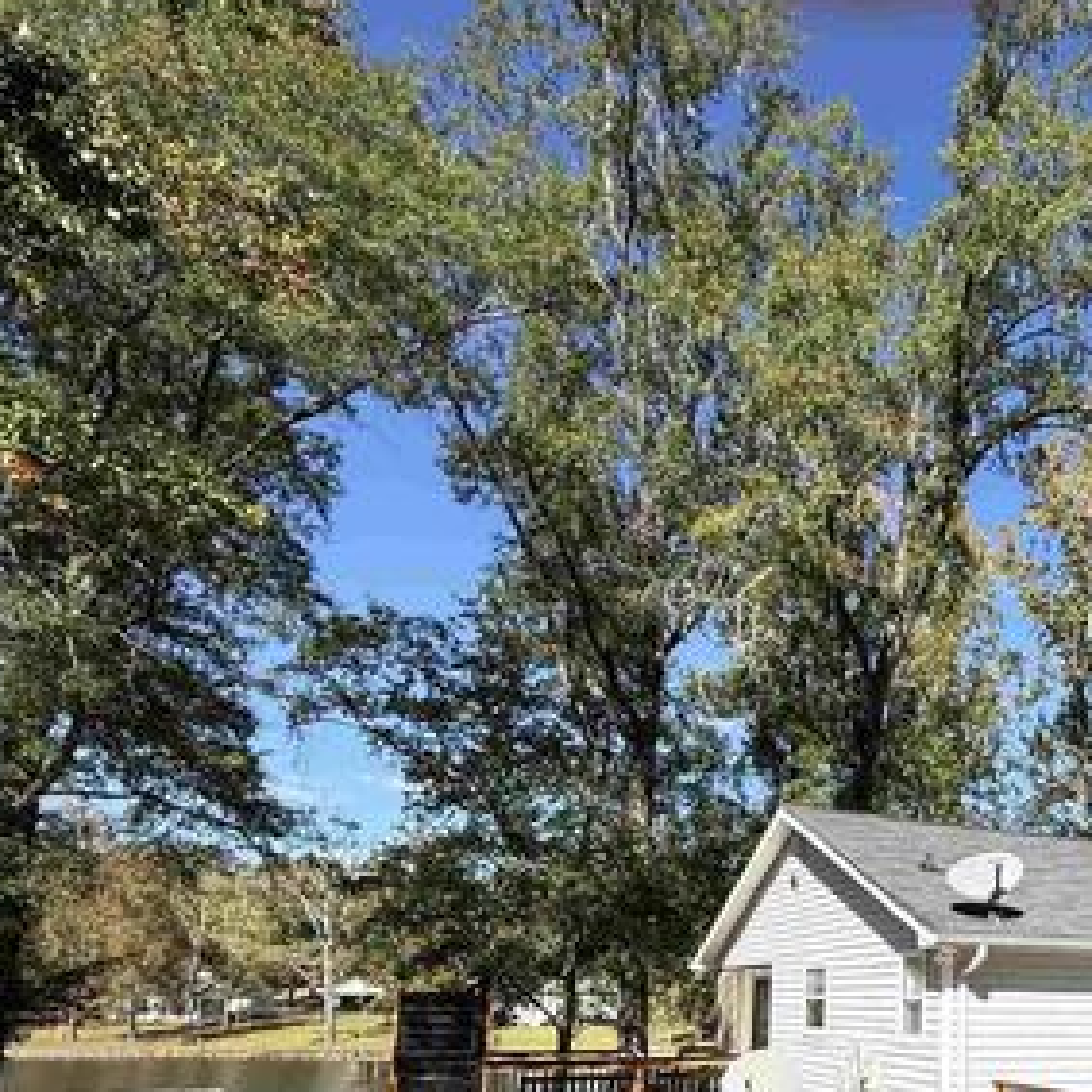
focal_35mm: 28
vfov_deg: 53.4
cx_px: 1050
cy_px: 876
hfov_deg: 48.8
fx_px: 999
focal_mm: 2.22
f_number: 2.2
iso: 50
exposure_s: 1/1259
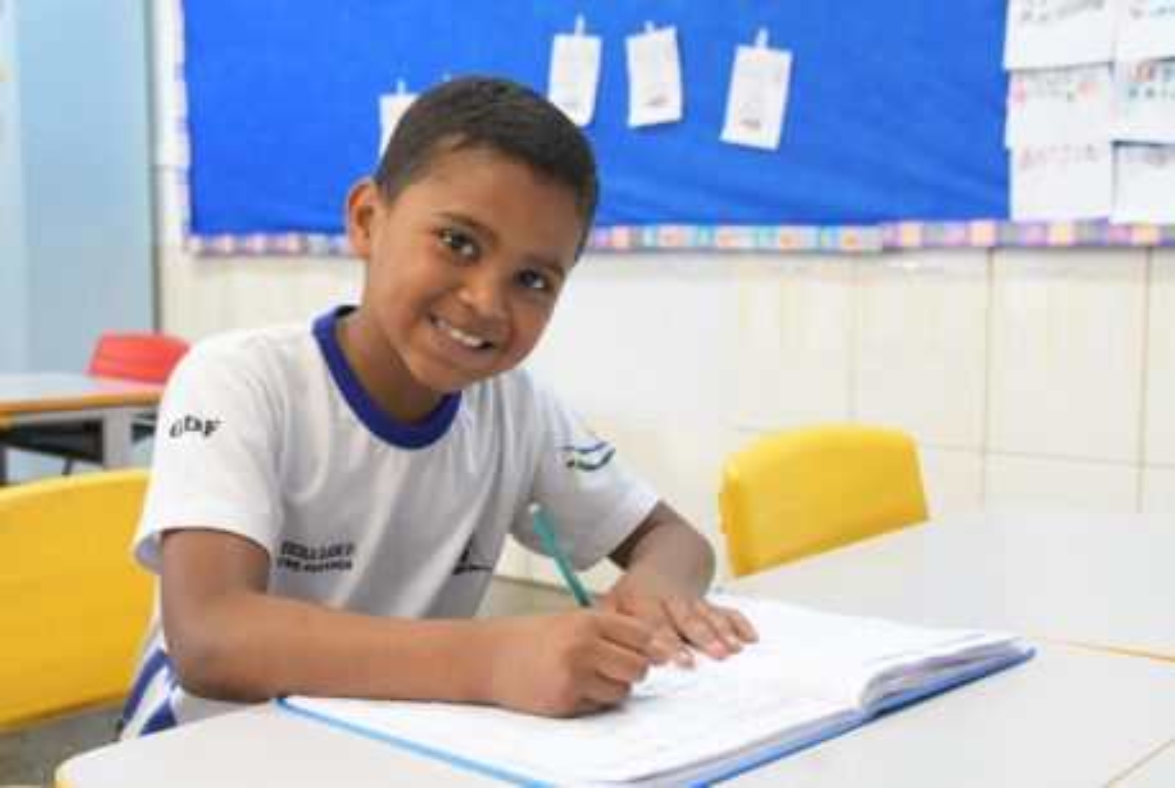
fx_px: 1569
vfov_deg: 28.2
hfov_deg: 41.1
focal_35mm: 48
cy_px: 394
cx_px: 588
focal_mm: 32
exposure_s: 1/125
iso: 4000
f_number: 5.6
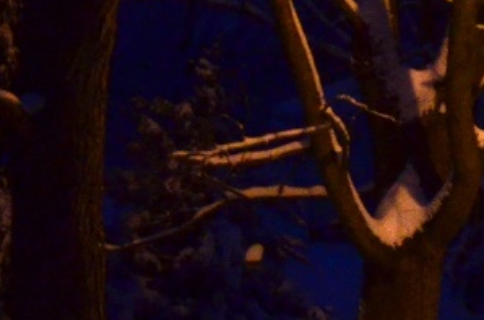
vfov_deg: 5.6
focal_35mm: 242
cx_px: 1017
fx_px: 3245
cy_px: -35
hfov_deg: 8.1
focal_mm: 30
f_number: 4.2
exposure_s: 1/25
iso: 1250
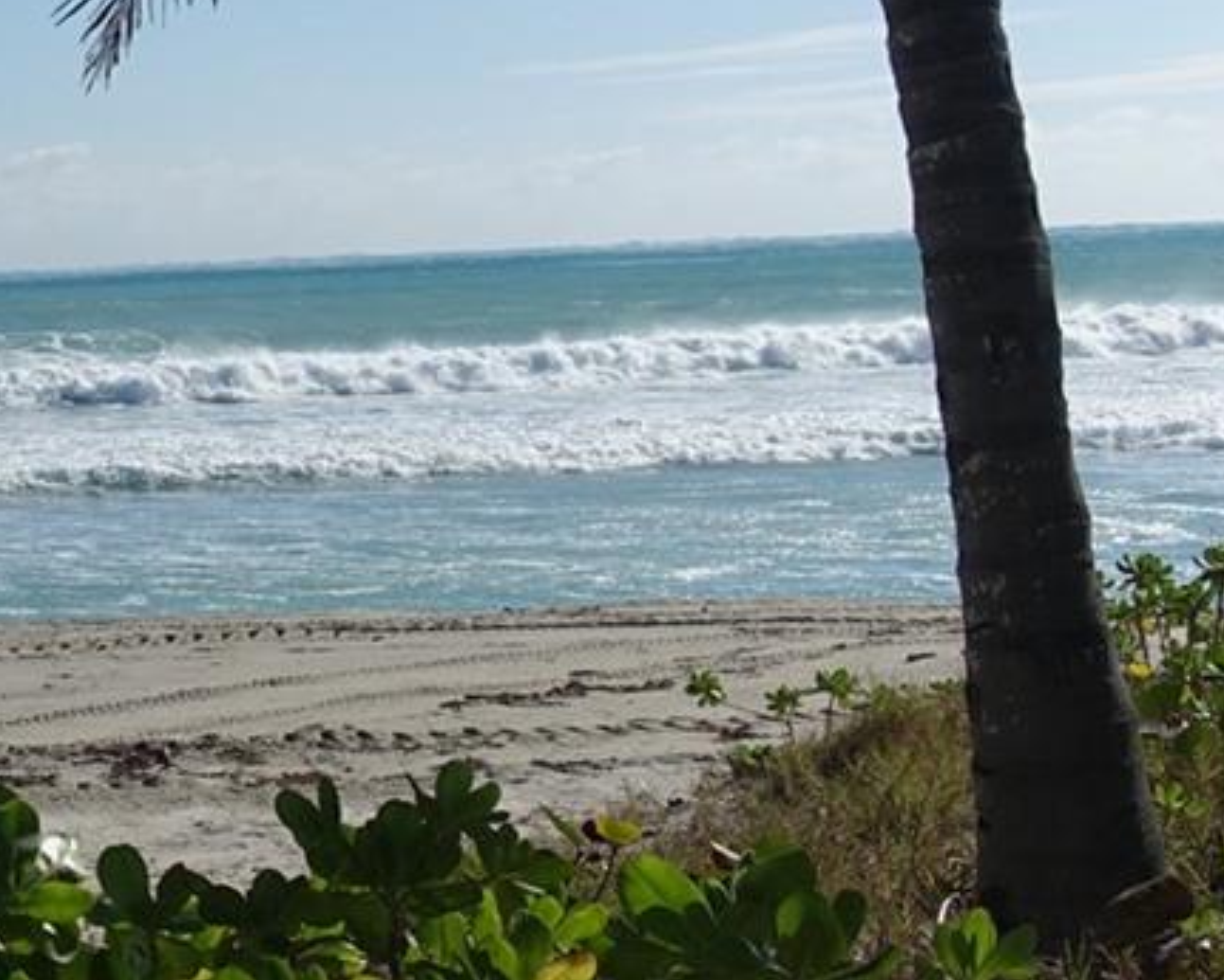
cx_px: -789
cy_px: 43
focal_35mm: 101
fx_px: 3660
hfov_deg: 16.6
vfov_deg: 15.0
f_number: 3.2
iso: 125
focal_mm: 10.7
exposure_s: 1/400
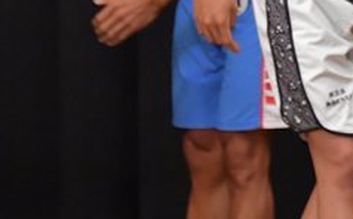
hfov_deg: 2.1
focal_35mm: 997
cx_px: 60
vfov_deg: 1.3
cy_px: -4
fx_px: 9578
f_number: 5.6
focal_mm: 200
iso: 6400
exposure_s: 1/400
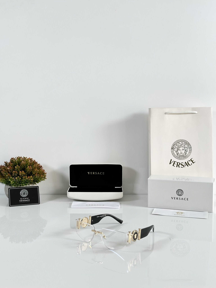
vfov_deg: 39.7
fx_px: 399
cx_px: 108
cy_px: 144
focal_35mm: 48
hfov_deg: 30.3
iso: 50
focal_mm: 6.86
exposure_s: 1/121
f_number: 1.78
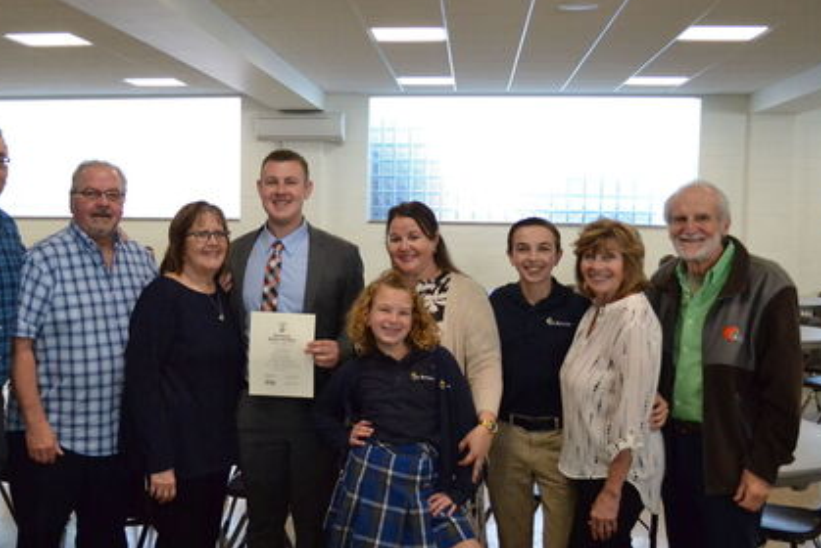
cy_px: 307
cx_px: 322
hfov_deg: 44.2
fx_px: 1004
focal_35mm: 44
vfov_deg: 30.5
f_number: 3.8
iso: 2800
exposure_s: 1/500
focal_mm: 20
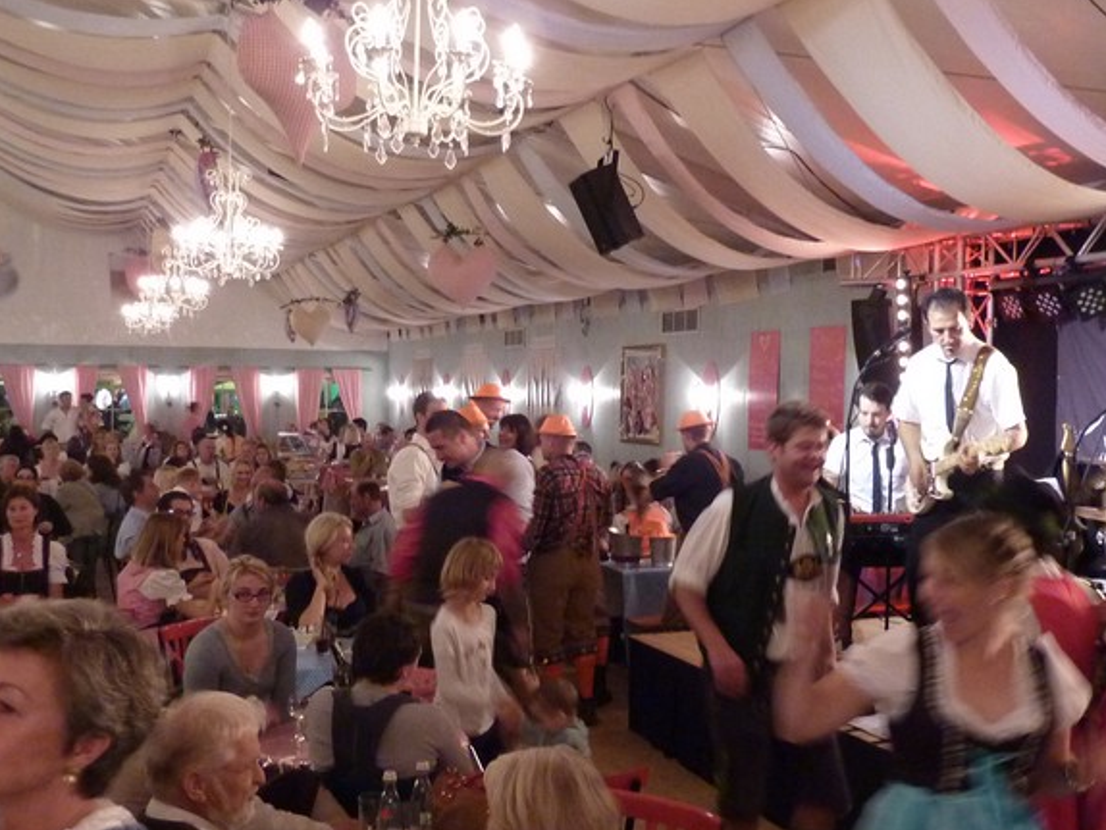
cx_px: 566
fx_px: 1247
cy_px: 451
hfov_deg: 47.8
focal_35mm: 39
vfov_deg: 36.8
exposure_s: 1/8
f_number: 3.3
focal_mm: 4.1
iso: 400
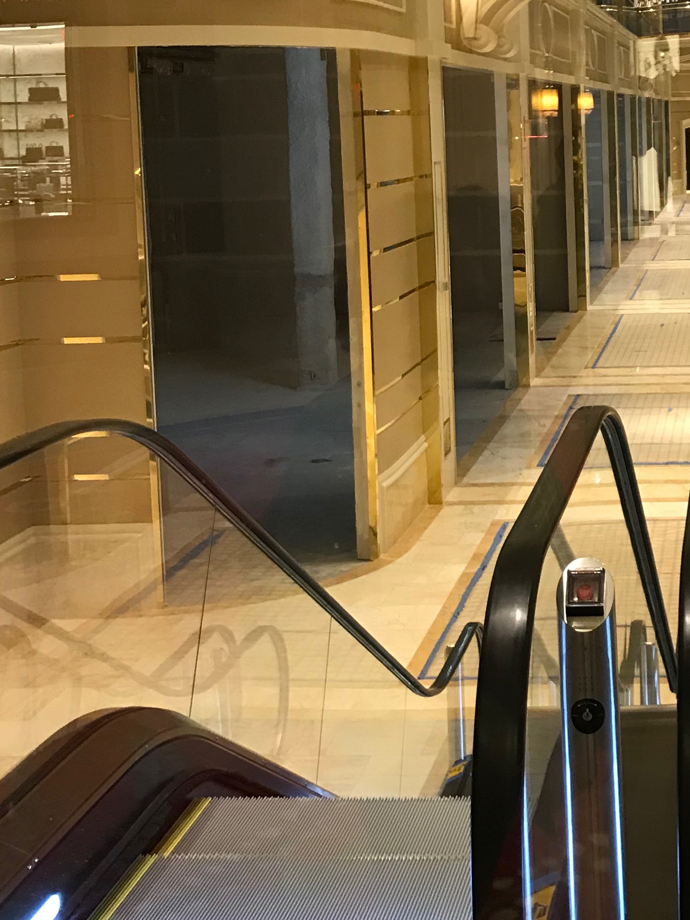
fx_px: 1595
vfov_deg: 31.8
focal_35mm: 60
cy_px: 264
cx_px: 649
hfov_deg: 23.6
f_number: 1.8
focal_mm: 3.99
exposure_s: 1/15
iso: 40
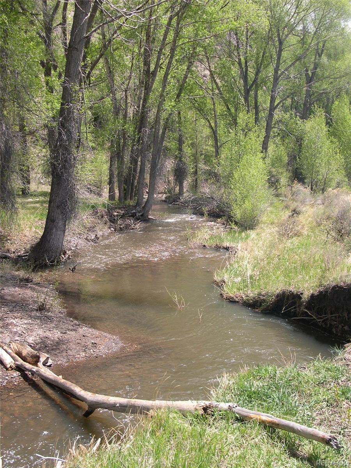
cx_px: 176
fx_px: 514
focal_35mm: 38
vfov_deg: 49.0
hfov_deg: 37.7
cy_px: 234
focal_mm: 8
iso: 100
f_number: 7.6
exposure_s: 1/88.6
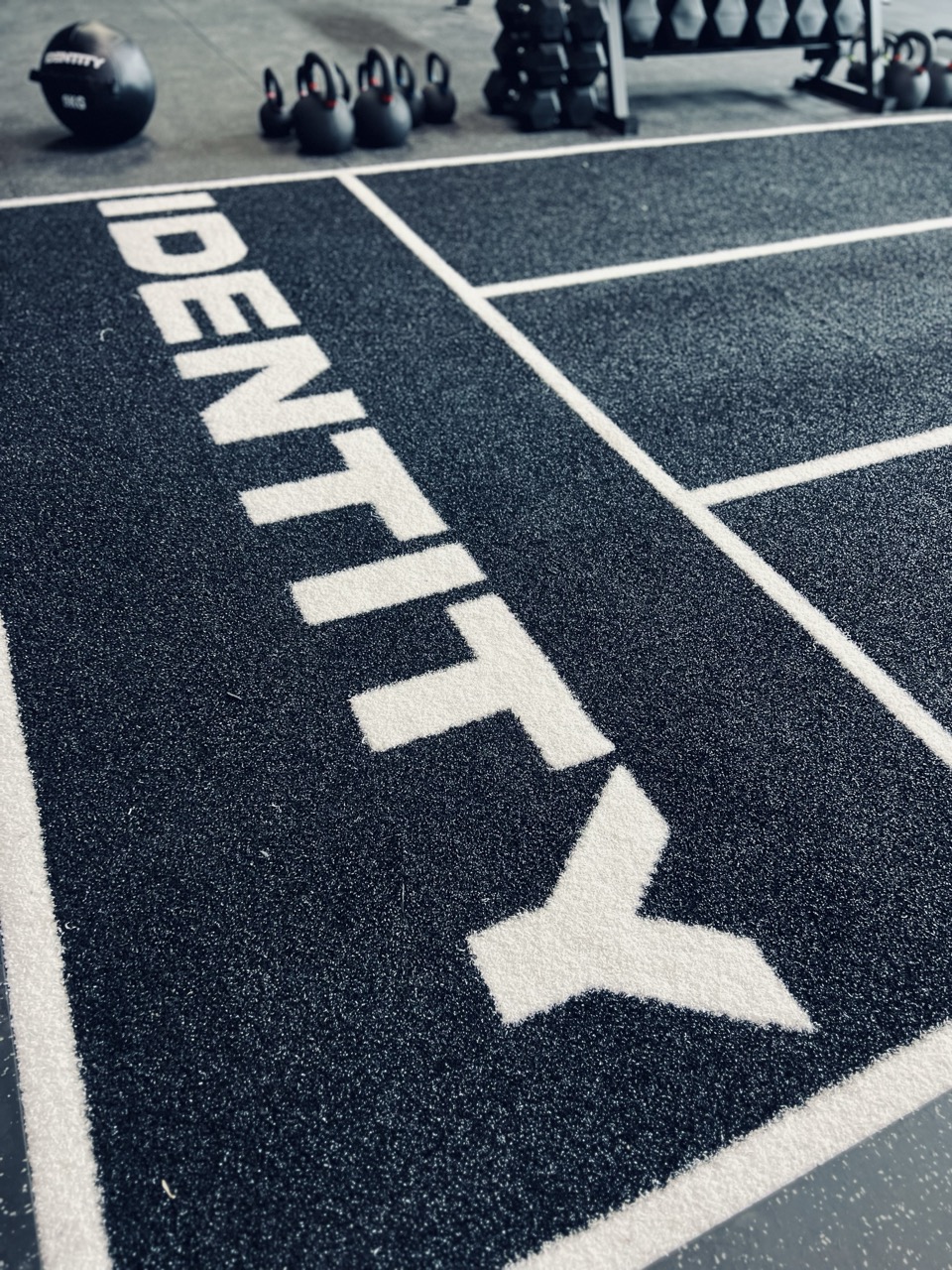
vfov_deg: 67.3
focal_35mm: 26
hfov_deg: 53.1
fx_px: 953
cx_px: 476
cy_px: 635
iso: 200
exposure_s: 1/50
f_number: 1.5
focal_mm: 5.7
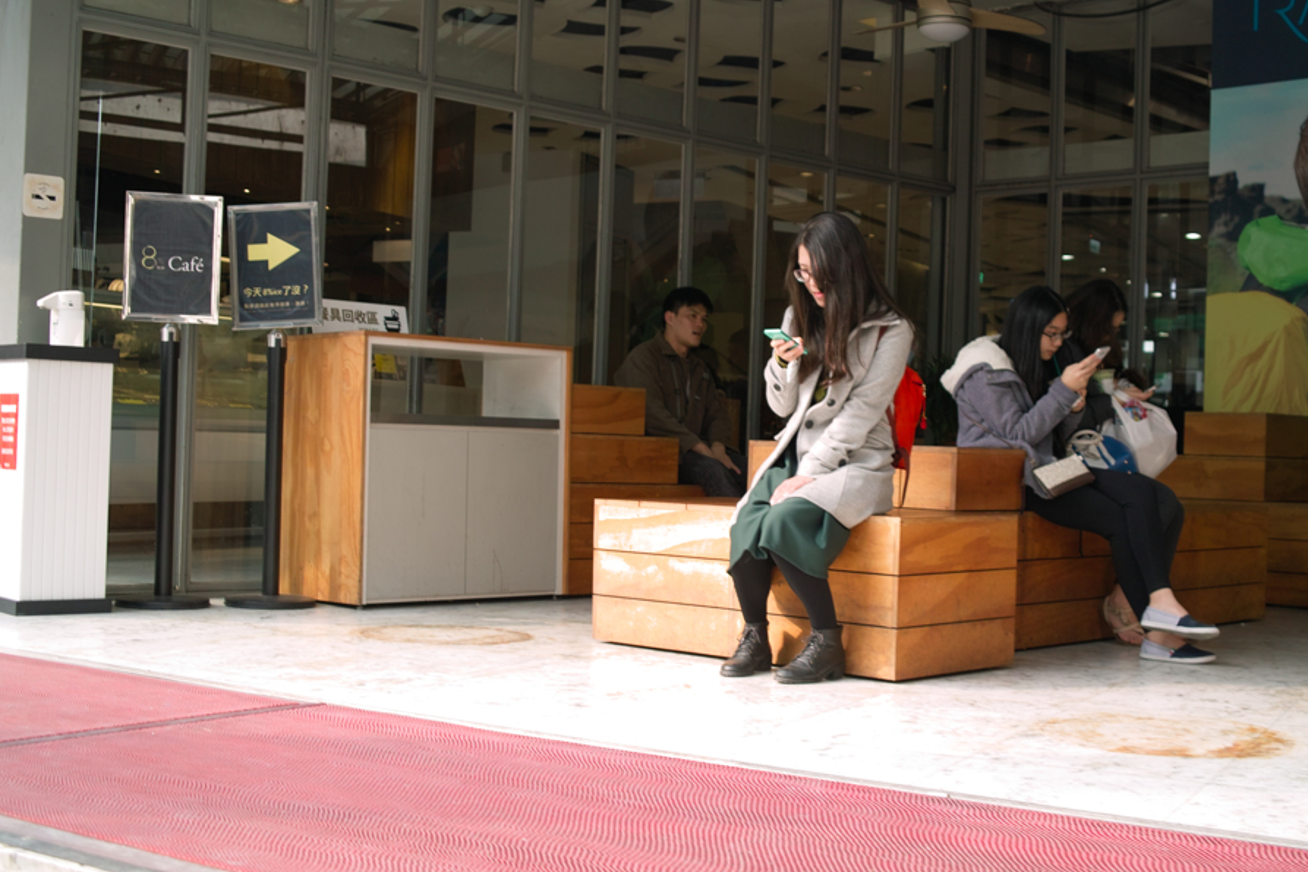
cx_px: 696
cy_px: 425
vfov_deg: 28.6
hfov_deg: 41.9
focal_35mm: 47
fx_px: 1707
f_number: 2.8
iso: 100
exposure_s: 1/80
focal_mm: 24.2
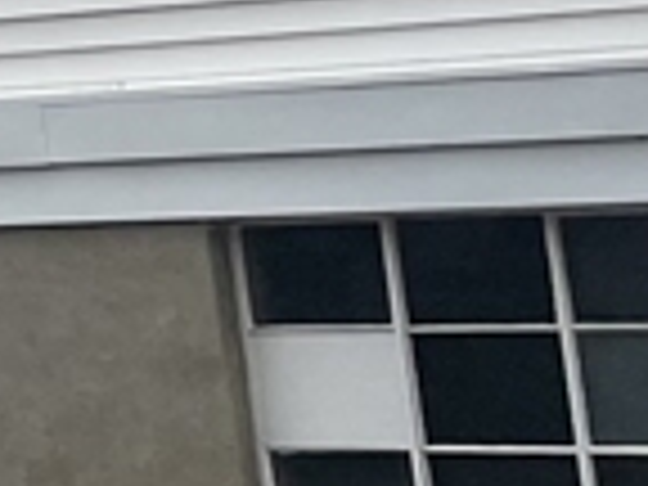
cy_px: -428
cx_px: -1004
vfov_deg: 7.7
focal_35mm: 185
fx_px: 3463
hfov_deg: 9.3
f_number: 1.6
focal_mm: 4.2
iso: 50
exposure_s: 1/875
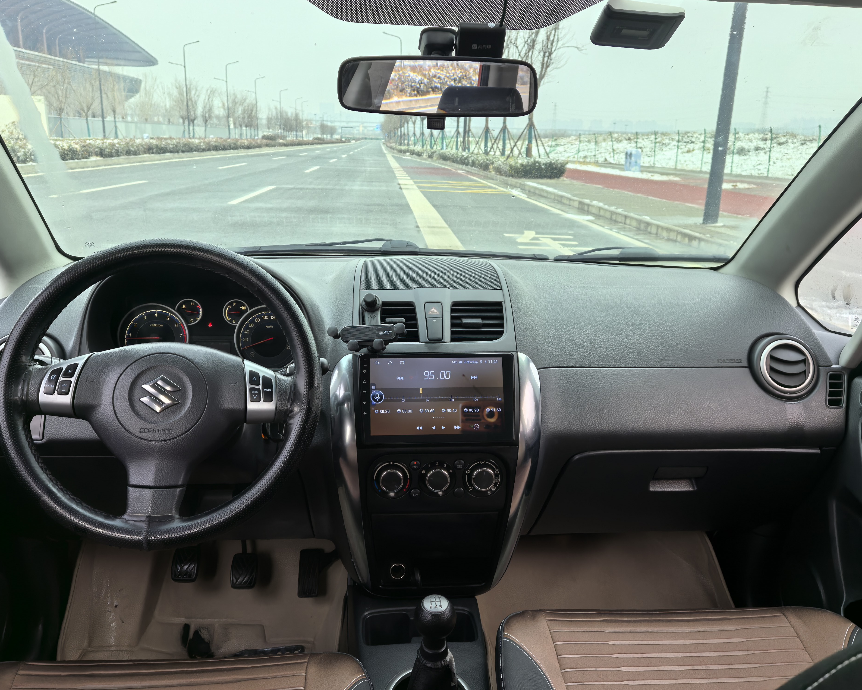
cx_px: 432
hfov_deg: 60.4
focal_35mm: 29
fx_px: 740
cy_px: 348
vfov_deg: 50.0
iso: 50
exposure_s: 1/1041
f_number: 1.8
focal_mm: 5.35
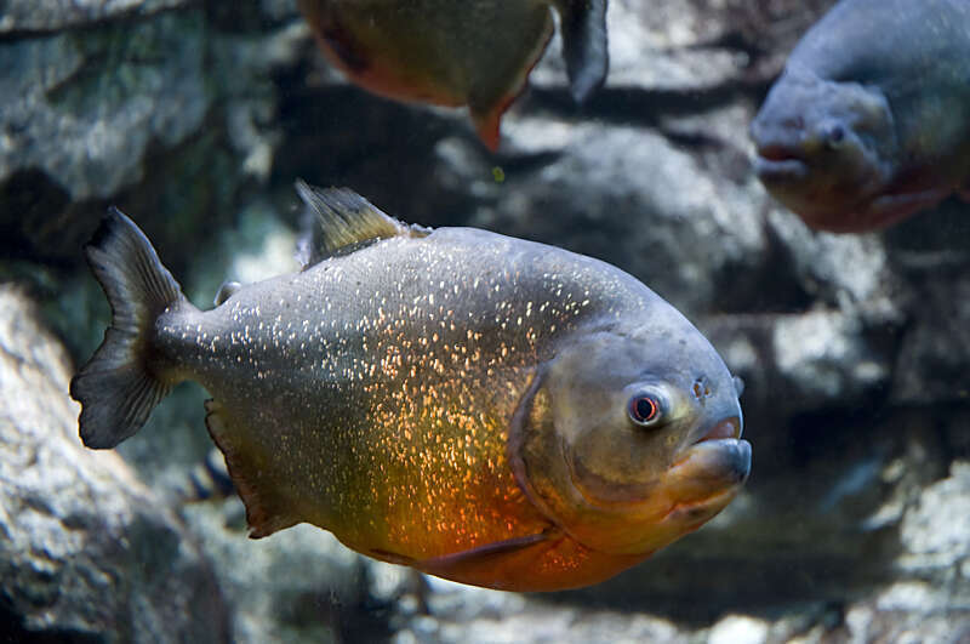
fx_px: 2220
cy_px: 322
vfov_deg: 16.5
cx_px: 485
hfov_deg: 24.7
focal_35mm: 82
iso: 640
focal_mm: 55
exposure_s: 1/8
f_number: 4.5
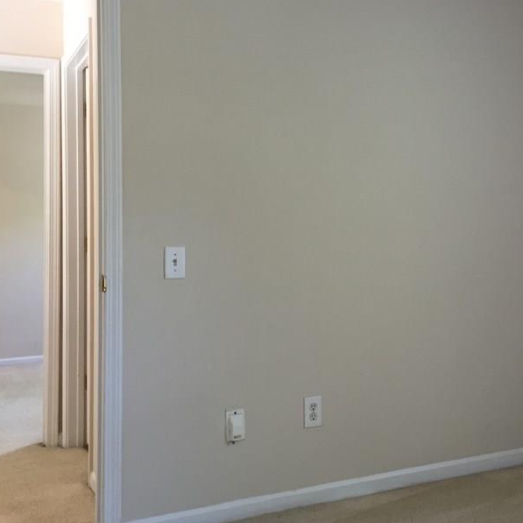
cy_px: 208
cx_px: 346
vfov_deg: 38.2
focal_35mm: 44
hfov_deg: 37.9
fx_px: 752
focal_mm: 4.15
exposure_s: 1/30
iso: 80
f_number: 2.2
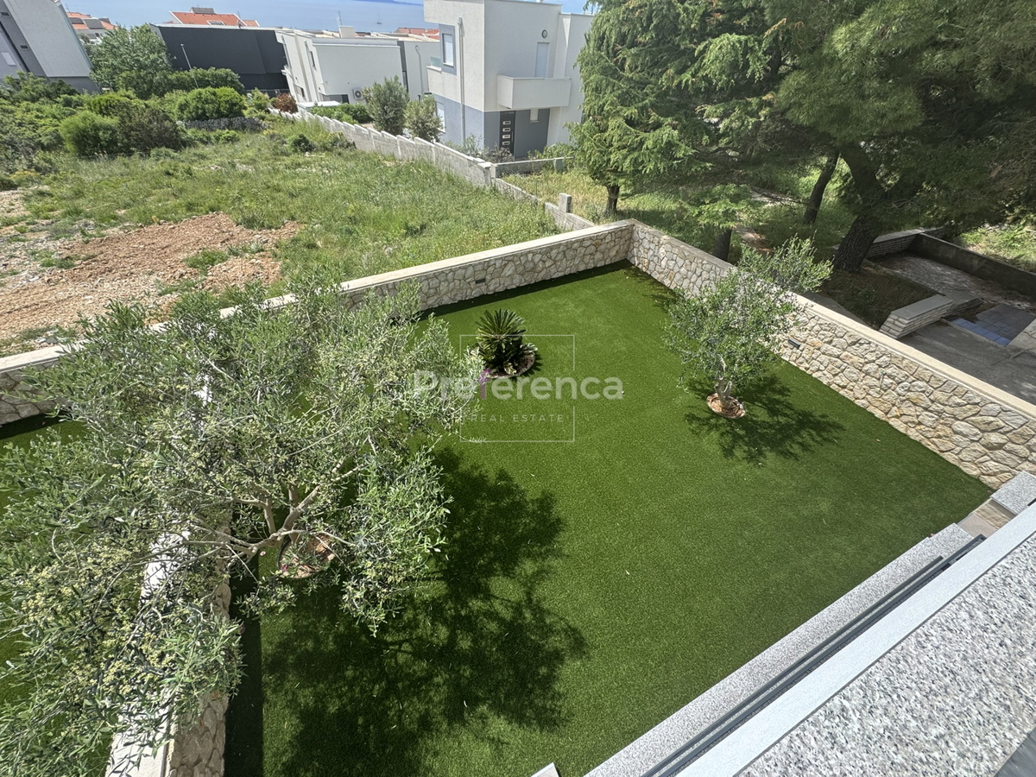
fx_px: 419
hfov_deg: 102.1
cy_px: 388
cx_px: 518
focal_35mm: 14
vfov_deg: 85.7
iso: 50
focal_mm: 2.22
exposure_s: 1/812
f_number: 2.2
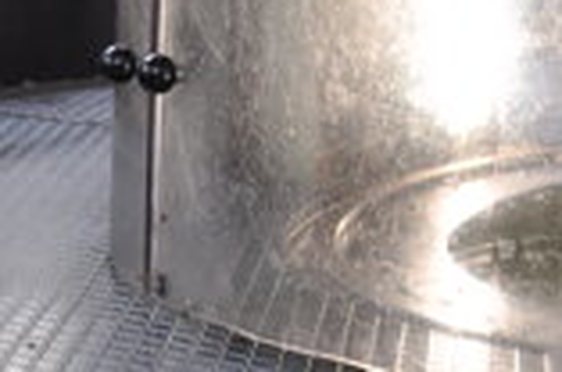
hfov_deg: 11.9
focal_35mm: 162
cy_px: -478
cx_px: 936
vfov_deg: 7.9
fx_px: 2524
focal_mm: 18
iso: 400
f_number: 5
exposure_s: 1/25
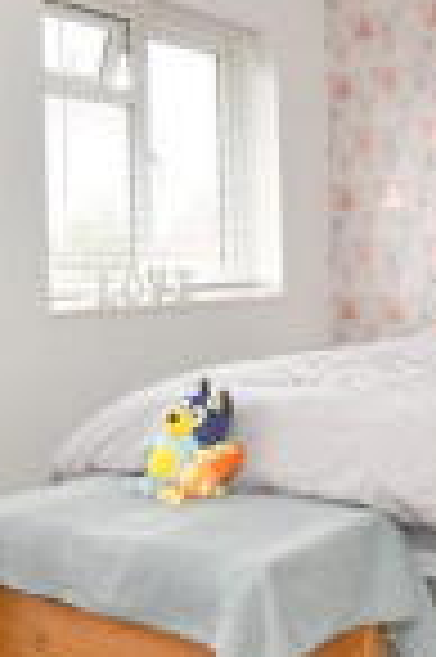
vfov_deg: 40.3
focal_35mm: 49
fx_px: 892
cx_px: 423
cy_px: 277
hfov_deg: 26.2
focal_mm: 10
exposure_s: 1/125
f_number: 4.5
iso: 1000
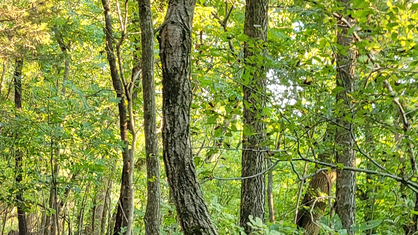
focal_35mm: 92
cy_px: 396
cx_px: -48
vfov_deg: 12.3
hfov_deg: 21.9
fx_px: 1020
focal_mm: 5.4
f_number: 1.8
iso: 200
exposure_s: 1/39
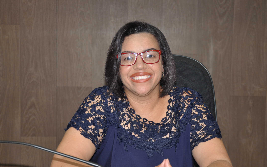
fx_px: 473
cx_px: 134
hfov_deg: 31.5
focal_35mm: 65
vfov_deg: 20.0
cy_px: 83
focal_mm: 42
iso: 200
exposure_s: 1/60
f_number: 4.8
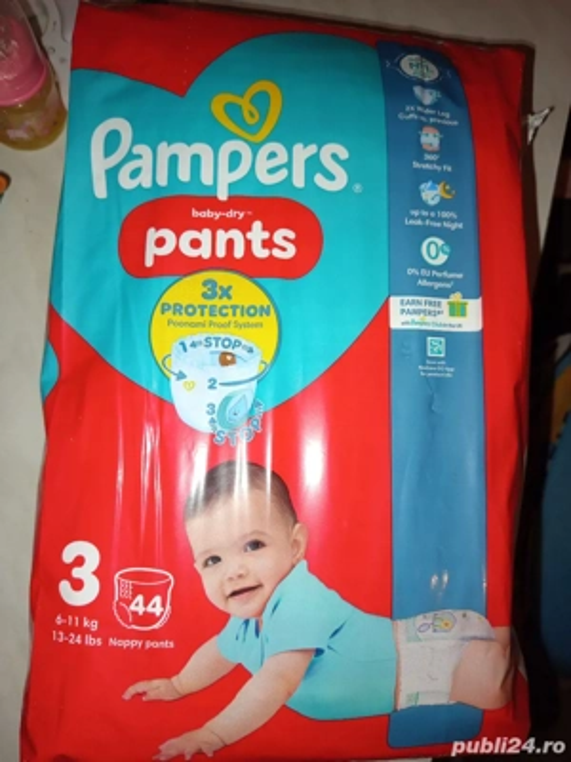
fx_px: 528
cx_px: 286
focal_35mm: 24
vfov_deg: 71.6
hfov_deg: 56.8
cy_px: 381
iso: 264
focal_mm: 5.24
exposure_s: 1/50
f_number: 1.7
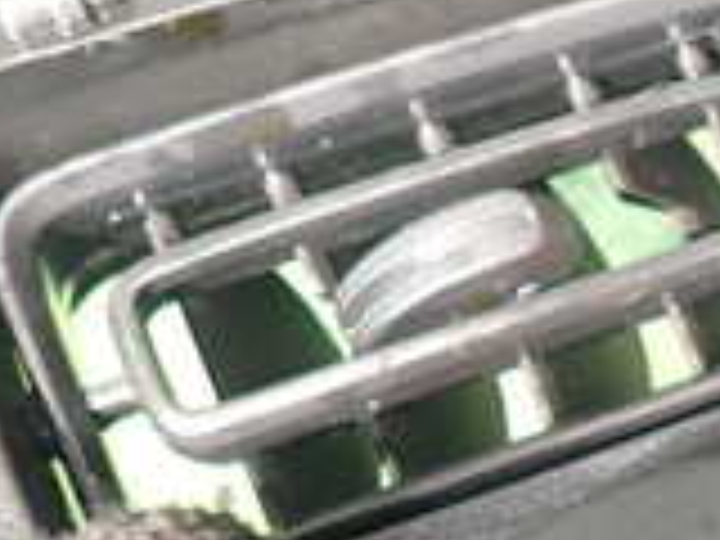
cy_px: 621
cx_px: 1148
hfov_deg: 18.1
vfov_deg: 15.2
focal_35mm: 94
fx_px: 1955
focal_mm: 4.5
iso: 160
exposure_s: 1/60
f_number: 2
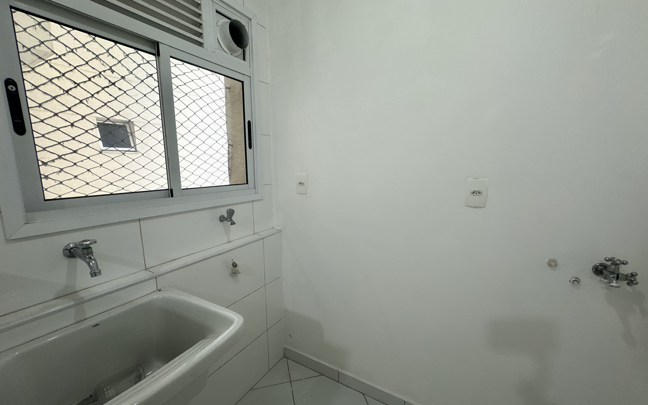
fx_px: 265
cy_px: 206
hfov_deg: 101.5
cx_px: 325
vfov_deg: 74.8
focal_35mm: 15
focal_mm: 2.22
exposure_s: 1/120
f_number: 2.2
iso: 80
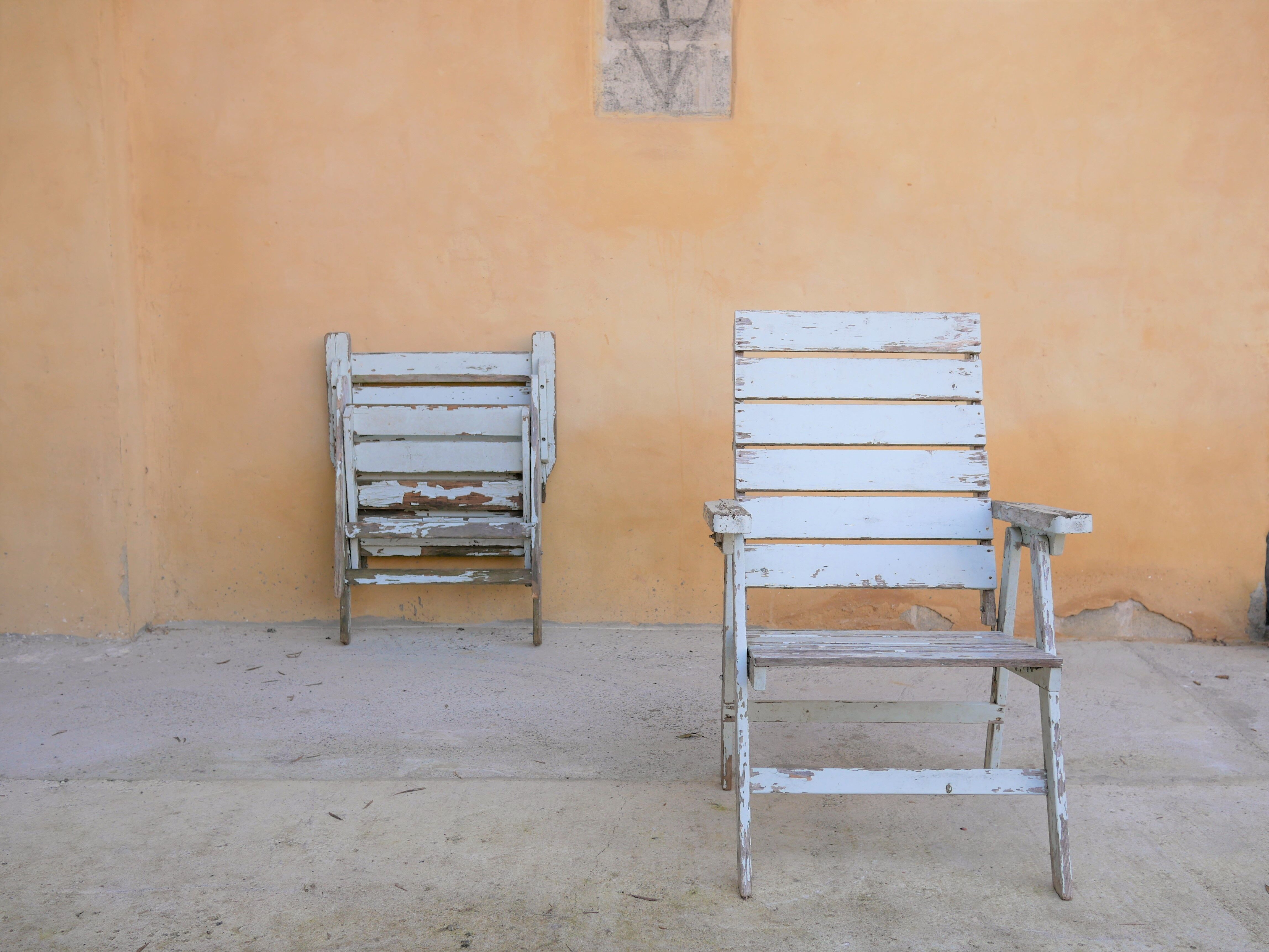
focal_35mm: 40
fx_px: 1467
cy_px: 476
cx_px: 634
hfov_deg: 46.8
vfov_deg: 36.0
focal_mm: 20
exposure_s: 1/400
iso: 200
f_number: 3.2
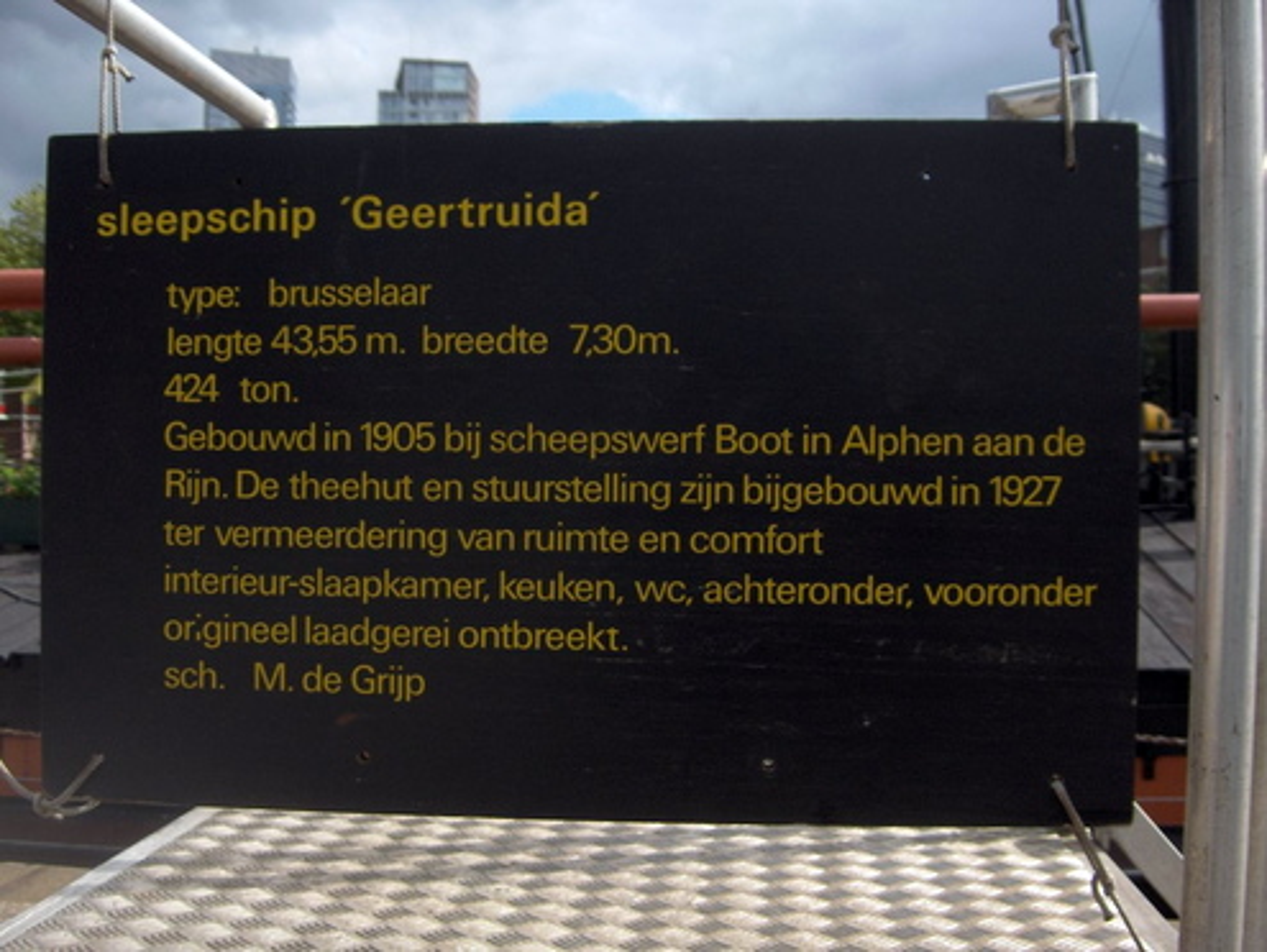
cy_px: 476
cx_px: 634
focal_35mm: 39
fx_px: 1429
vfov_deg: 36.9
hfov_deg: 47.8
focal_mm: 8
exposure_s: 1/775
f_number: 2.8
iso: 100
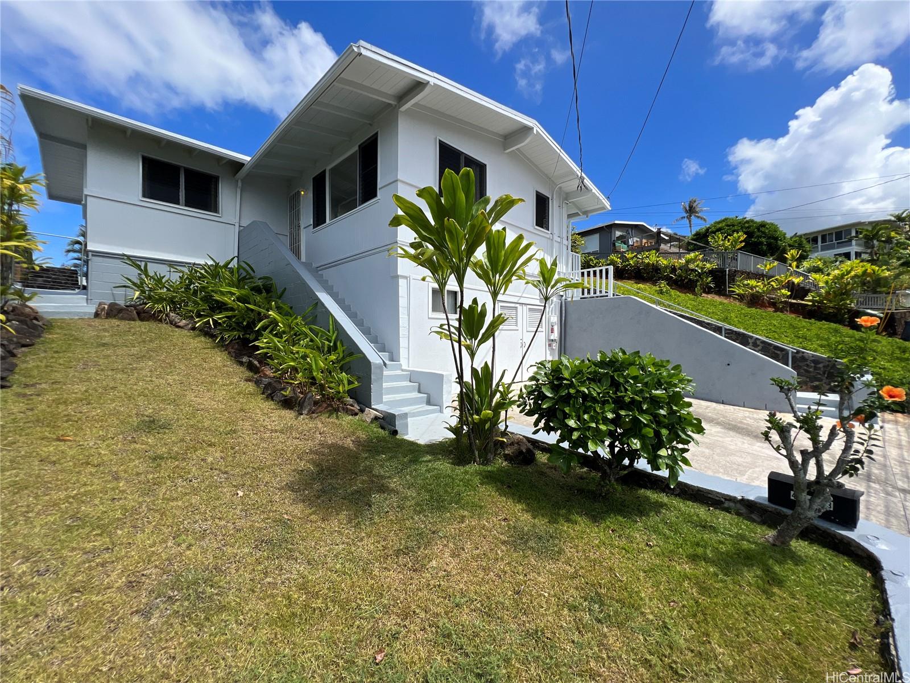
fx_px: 342
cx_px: 455
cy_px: 342
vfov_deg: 89.9
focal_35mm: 13
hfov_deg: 106.2
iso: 32
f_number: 1.8
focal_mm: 1.57
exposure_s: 1/1845
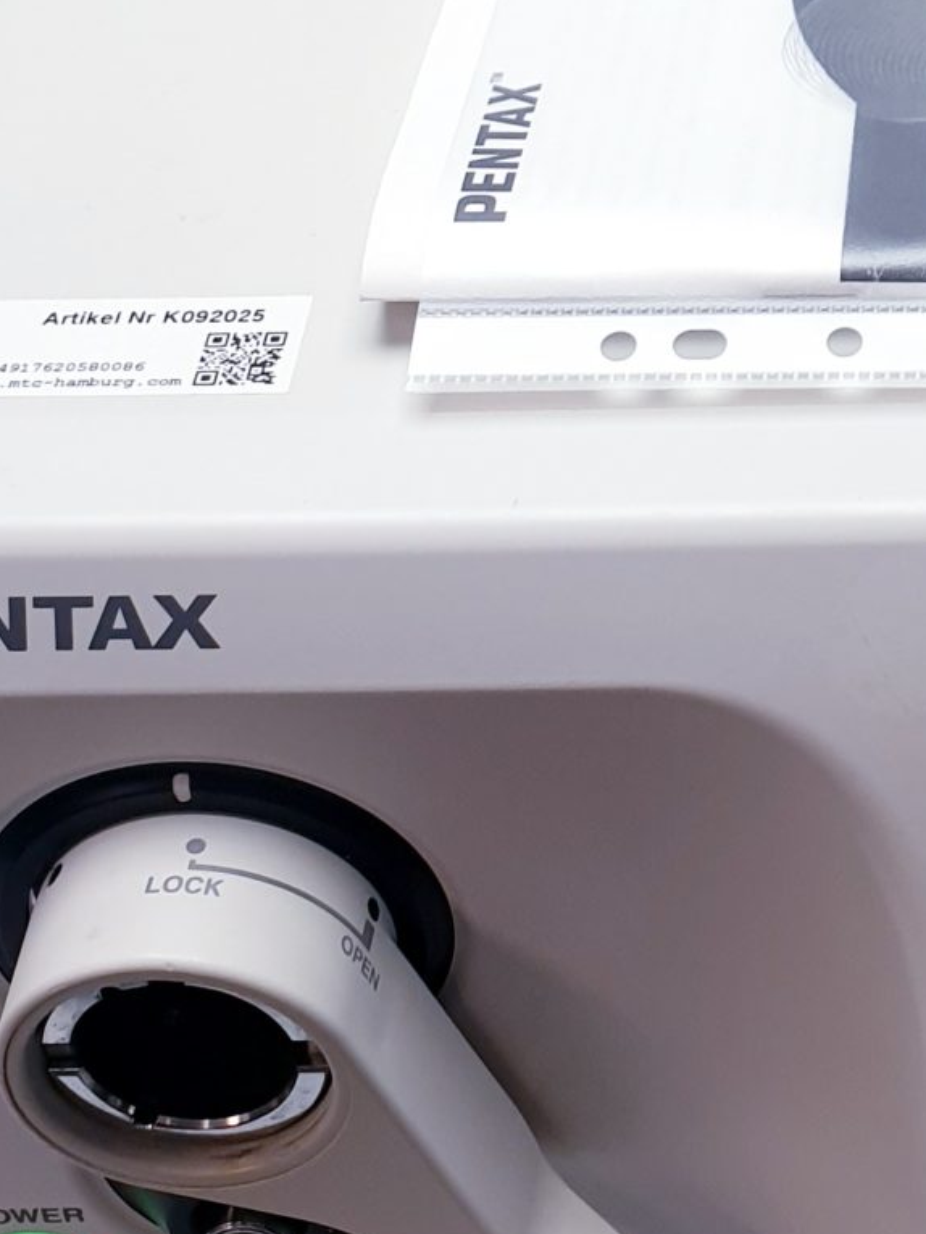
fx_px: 3102
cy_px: -290
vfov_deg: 20.8
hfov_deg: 16.4
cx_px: 1052
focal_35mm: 87
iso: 64
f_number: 2.4
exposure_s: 1/100
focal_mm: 4.3
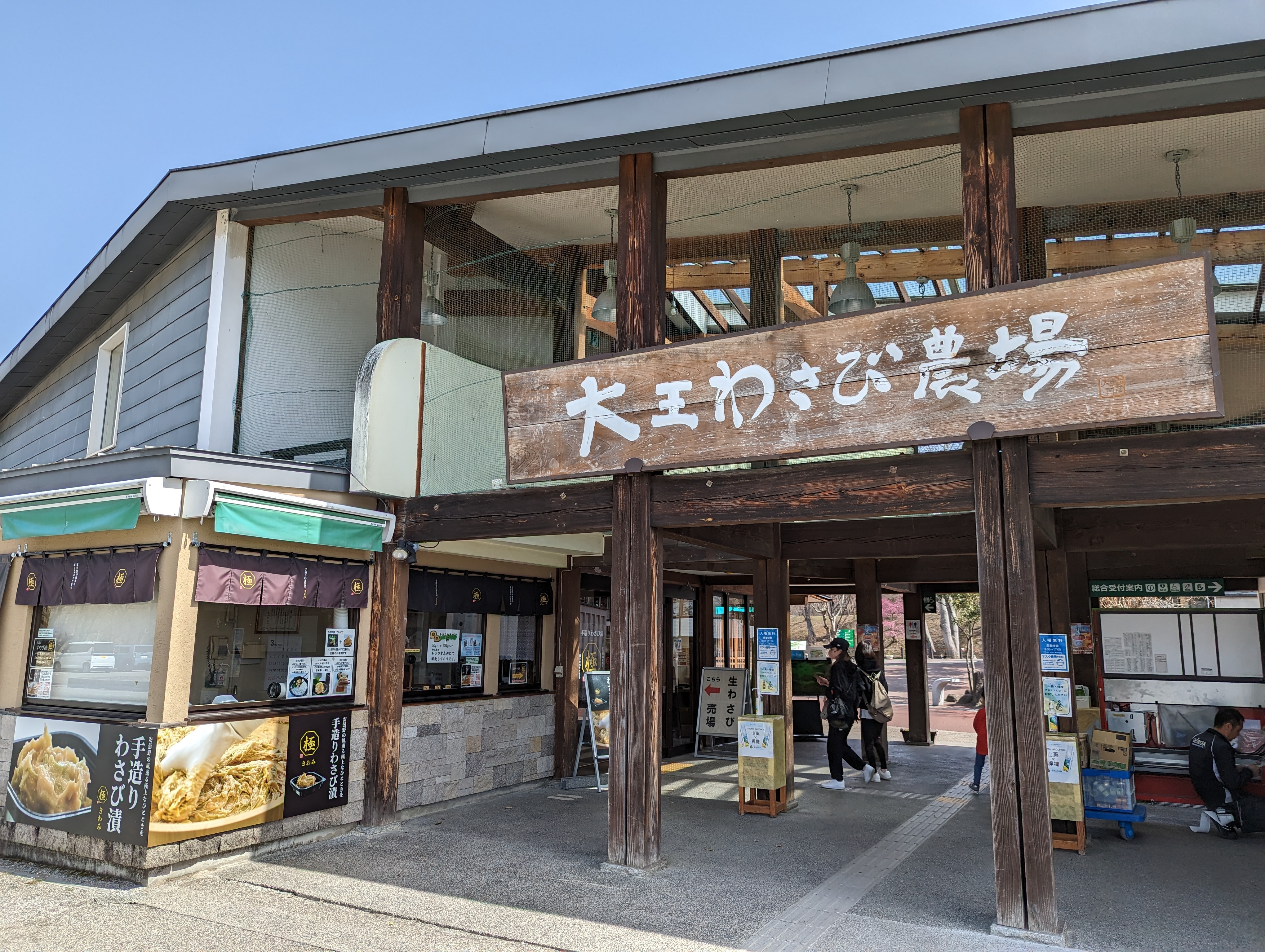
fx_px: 878
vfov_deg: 56.9
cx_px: 632
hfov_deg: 71.5
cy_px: 476
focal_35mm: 24
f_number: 1.85
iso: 41
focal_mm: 6.81
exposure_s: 1/1550
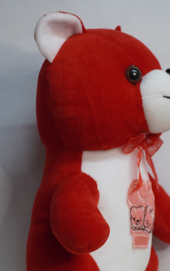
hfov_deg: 14.1
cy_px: 193
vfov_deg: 22.2
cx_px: 105
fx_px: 689
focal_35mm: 93
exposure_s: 1/15
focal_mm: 38
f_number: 5.6
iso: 320
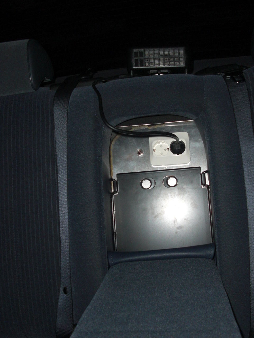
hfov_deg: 39.7
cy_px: 169
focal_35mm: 36
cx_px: 127
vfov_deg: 51.4
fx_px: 352
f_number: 2.8
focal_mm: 6.3
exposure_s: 1/60
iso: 200
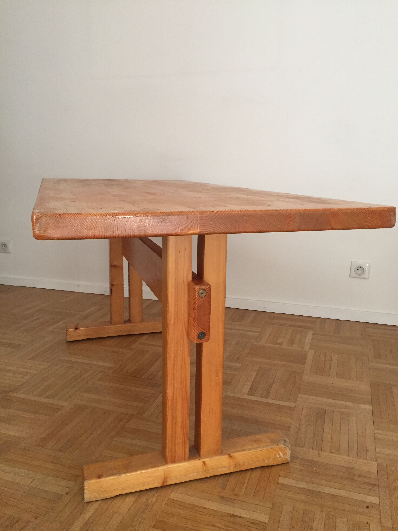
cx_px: 199
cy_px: 266
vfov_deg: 61.7
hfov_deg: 48.2
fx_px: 445
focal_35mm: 29
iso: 200
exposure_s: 1/33
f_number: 2.2
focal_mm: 4.15
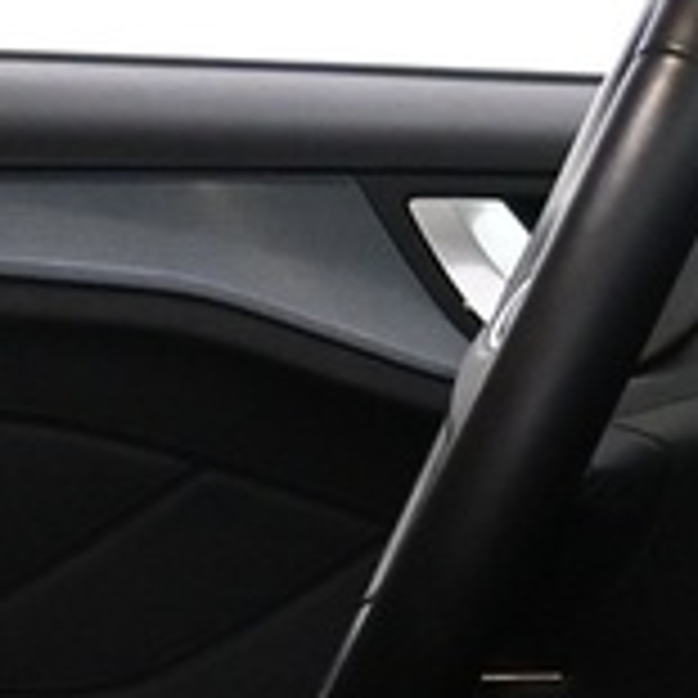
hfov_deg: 6.2
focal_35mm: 279
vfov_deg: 6.2
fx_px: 6375
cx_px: -531
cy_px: 1189
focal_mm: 21
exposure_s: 1/30
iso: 1400
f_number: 4
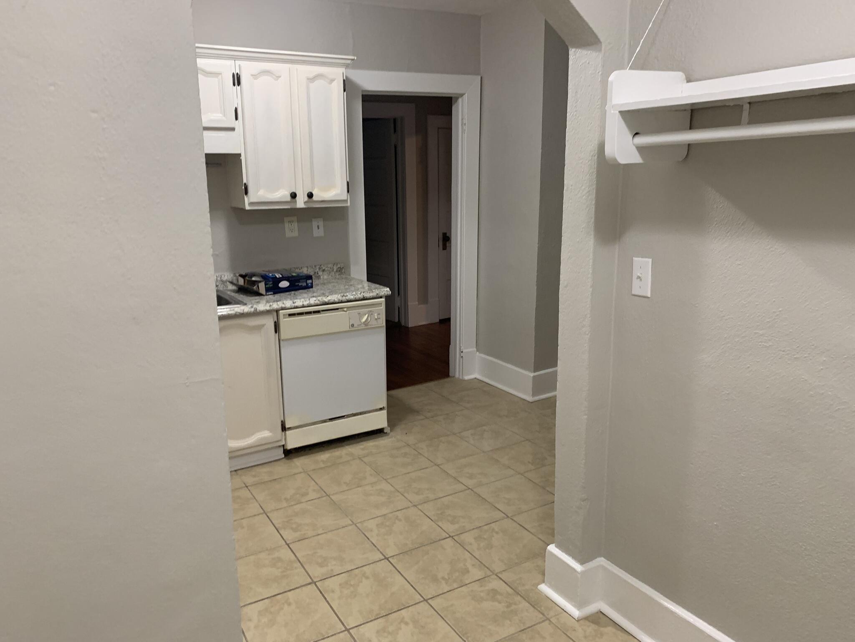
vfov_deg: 53.1
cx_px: 428
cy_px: 321
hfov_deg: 67.3
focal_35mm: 26
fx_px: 642
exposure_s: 1/60
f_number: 1.8
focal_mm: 4.25
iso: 160
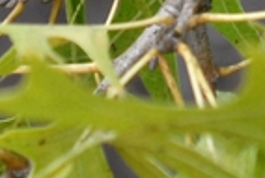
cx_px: 259
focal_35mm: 303
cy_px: -273
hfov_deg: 6.8
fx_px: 2233
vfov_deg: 4.4
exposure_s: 1/125
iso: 400
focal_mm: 28
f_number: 5.6
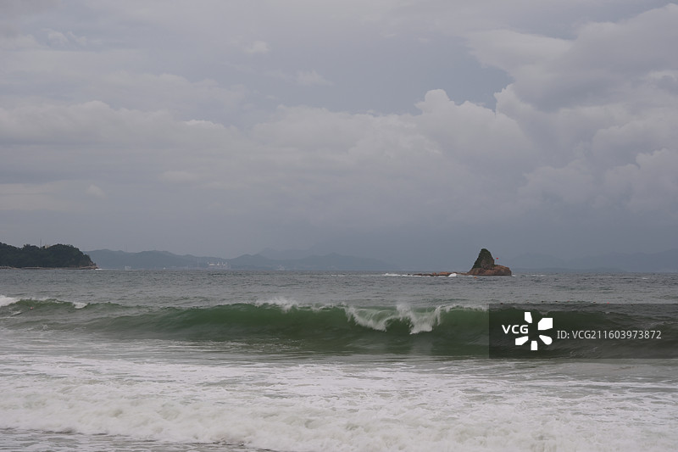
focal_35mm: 67
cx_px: 339
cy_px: 226
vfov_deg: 20.3
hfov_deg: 30.1
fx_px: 1261
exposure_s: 1/30
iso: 125
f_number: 5.6
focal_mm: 44.7
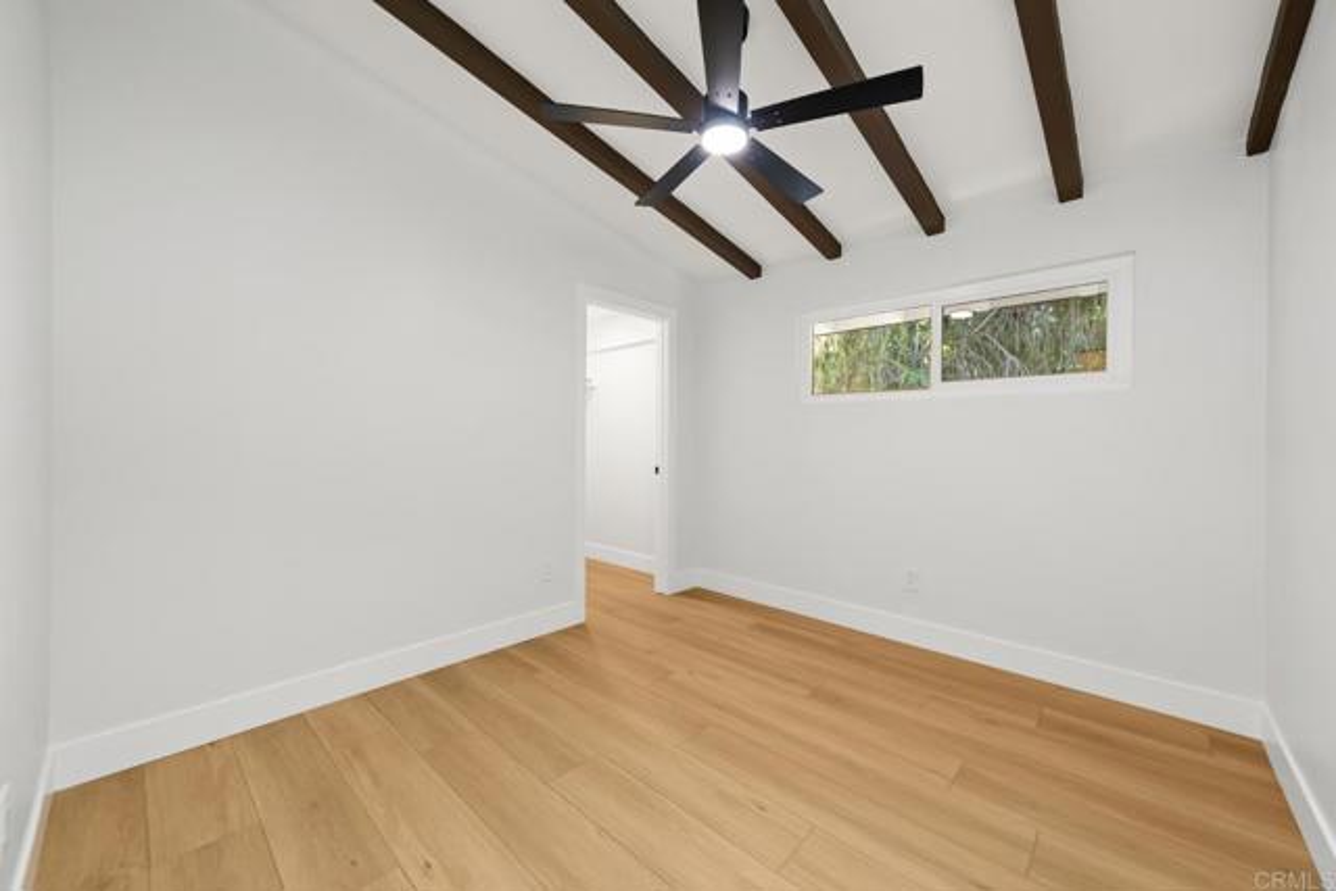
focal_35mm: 13
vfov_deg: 85.5
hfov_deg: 108.3
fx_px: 483
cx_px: 668
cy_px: 446
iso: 200
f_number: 6.3
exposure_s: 1/1.25
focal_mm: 13
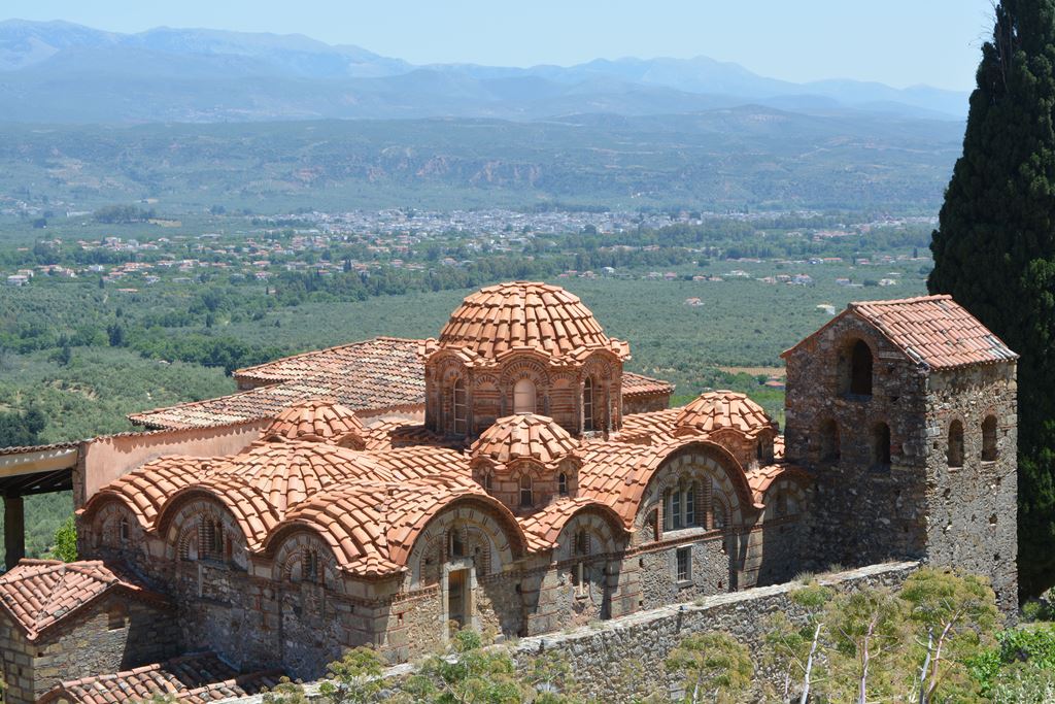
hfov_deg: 24.6
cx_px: 528
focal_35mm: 82
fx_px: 2418
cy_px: 352
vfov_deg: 16.6
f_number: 11
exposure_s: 1/250
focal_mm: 55
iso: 200
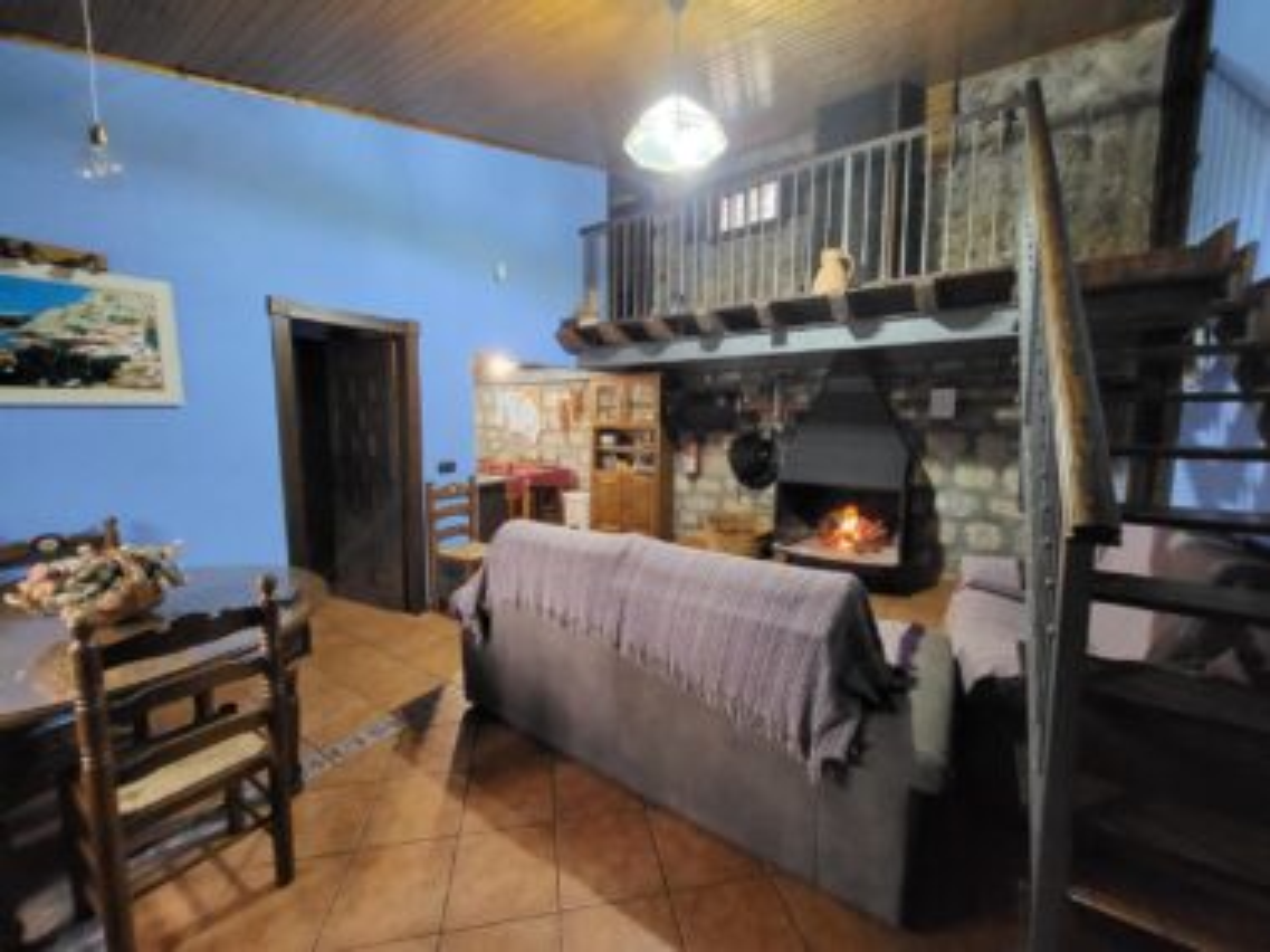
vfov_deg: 89.9
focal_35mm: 13
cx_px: 635
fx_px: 477
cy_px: 476
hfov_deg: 106.2
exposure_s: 1/25
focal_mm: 1.74
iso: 800
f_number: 2.2
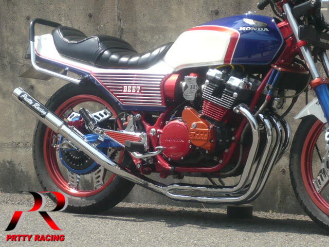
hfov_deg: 17.9
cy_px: 124
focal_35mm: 110
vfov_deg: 13.5
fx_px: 1045
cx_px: 164
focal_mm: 12
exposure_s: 1/250
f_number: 4.7
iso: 100
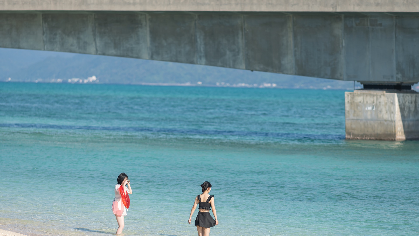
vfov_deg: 5.8
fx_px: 2333
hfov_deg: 10.3
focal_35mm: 210
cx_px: 210
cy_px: 135
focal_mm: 200
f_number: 3.2
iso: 100
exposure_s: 1/2500
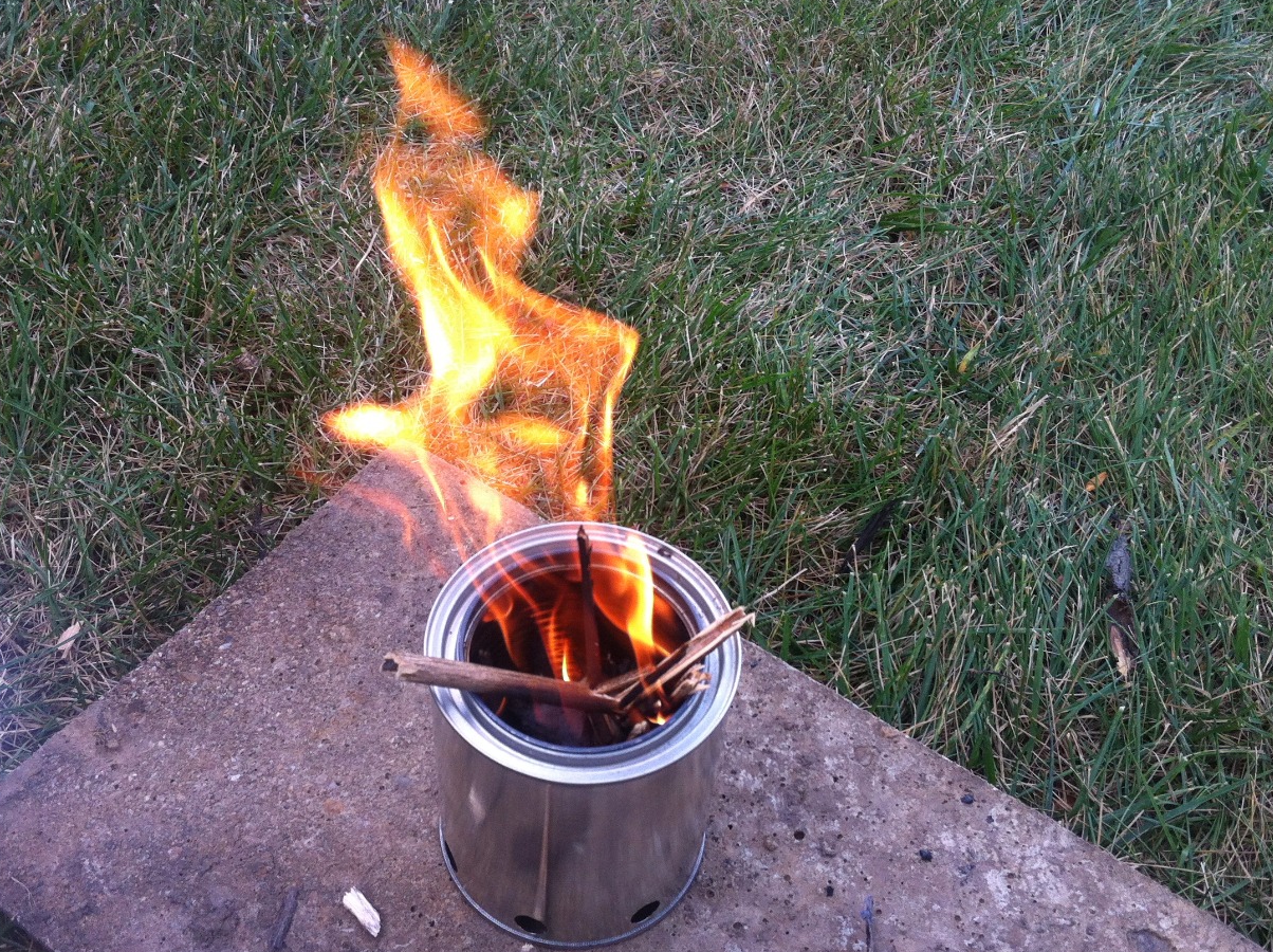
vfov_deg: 34.3
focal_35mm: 42
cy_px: 517
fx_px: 1543
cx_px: 596
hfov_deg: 44.8
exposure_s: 1/120
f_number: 2.8
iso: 100
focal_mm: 3.85
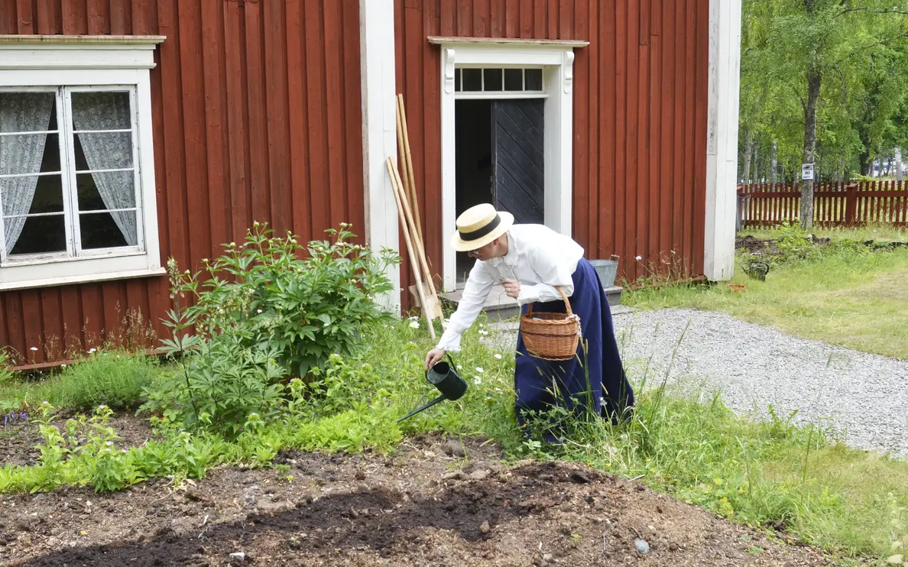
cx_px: 456
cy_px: 279
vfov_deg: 34.4
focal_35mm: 37
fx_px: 915
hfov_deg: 52.8
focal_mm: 24
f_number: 8
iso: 800
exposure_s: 1/250
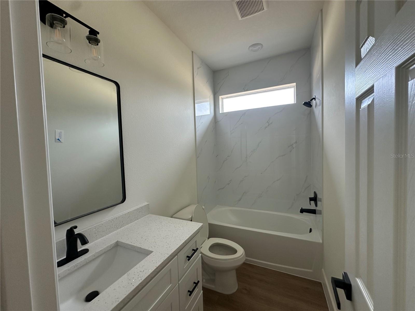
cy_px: 156
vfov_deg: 85.7
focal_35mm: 14
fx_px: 168
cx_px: 208
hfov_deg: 102.1
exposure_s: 1/99
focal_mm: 2.22
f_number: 2.2
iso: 125
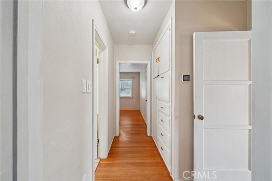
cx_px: 136
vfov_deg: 85.4
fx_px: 98
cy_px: 90
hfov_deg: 108.4
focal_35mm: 13
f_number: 8
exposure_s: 1/15
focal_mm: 13
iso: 400
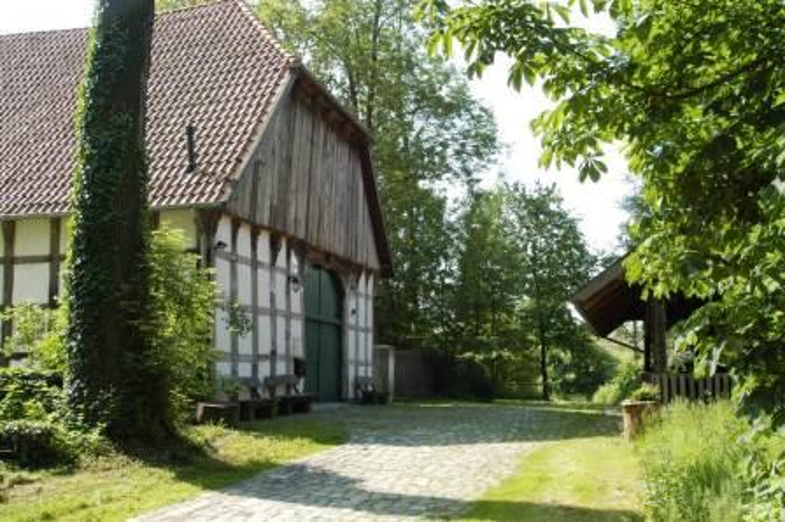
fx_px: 784
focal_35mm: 36
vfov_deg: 36.8
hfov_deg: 53.2
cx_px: 392
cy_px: 261
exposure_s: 1/320
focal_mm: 24
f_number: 9
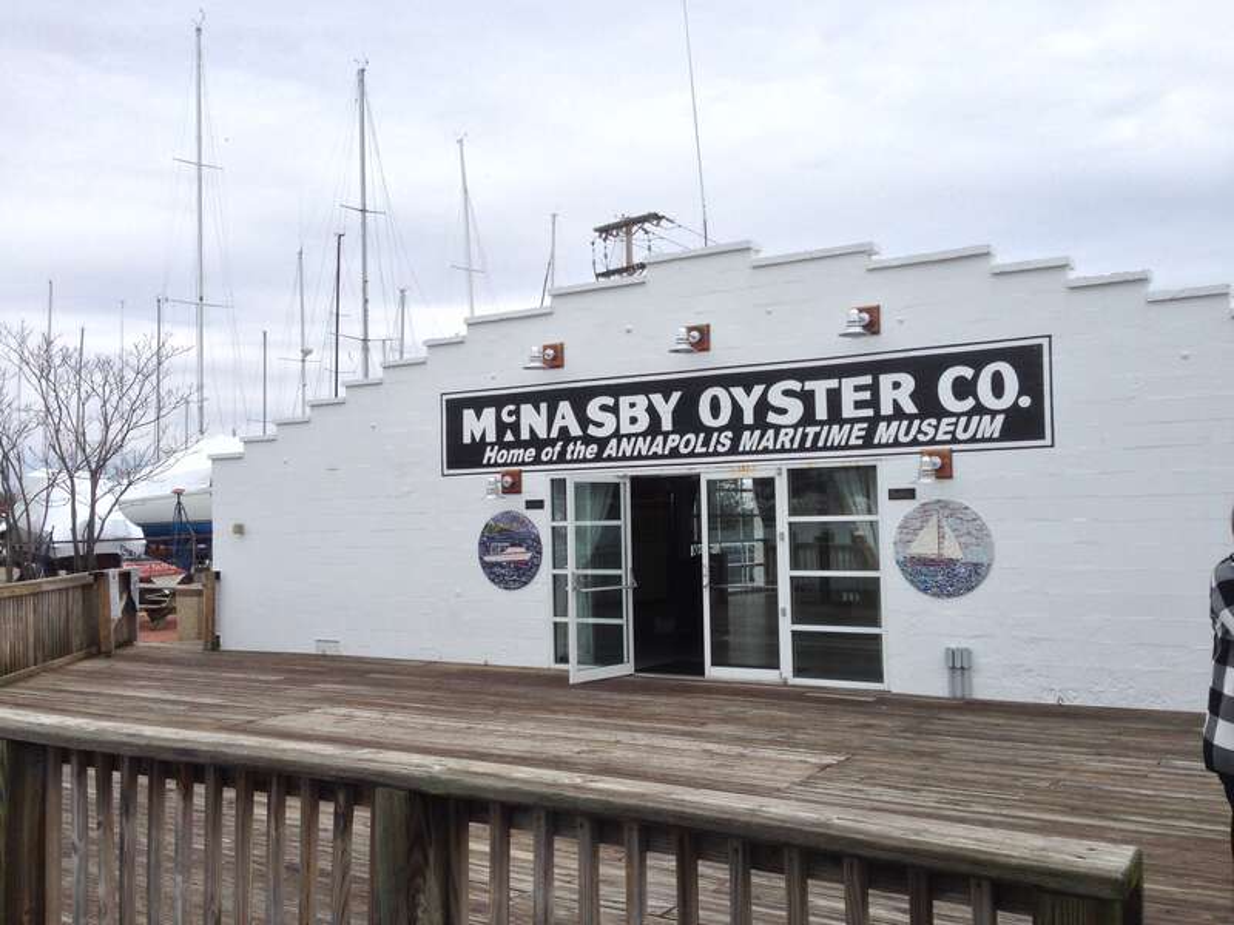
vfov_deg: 42.9
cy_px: 462
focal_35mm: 33
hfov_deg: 55.4
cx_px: 617
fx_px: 1176
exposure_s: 1/521
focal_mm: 4.12
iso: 50
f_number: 2.4
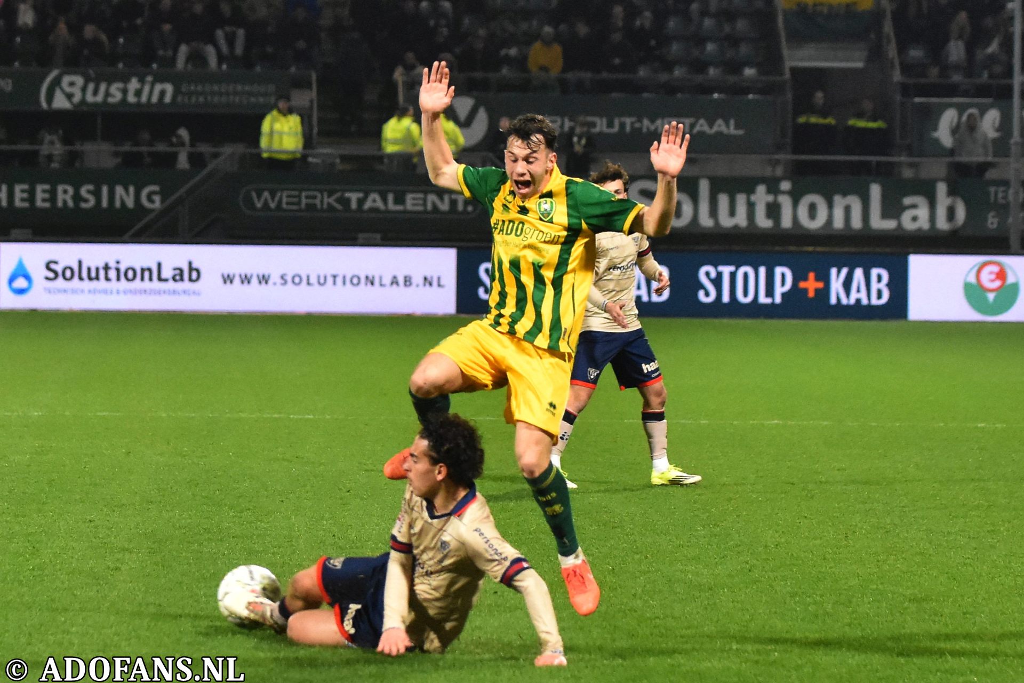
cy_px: 342
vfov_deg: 10.6
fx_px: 3669
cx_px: 512
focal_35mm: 129
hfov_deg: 15.9
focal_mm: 86
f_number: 2.8
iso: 4000
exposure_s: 1/500
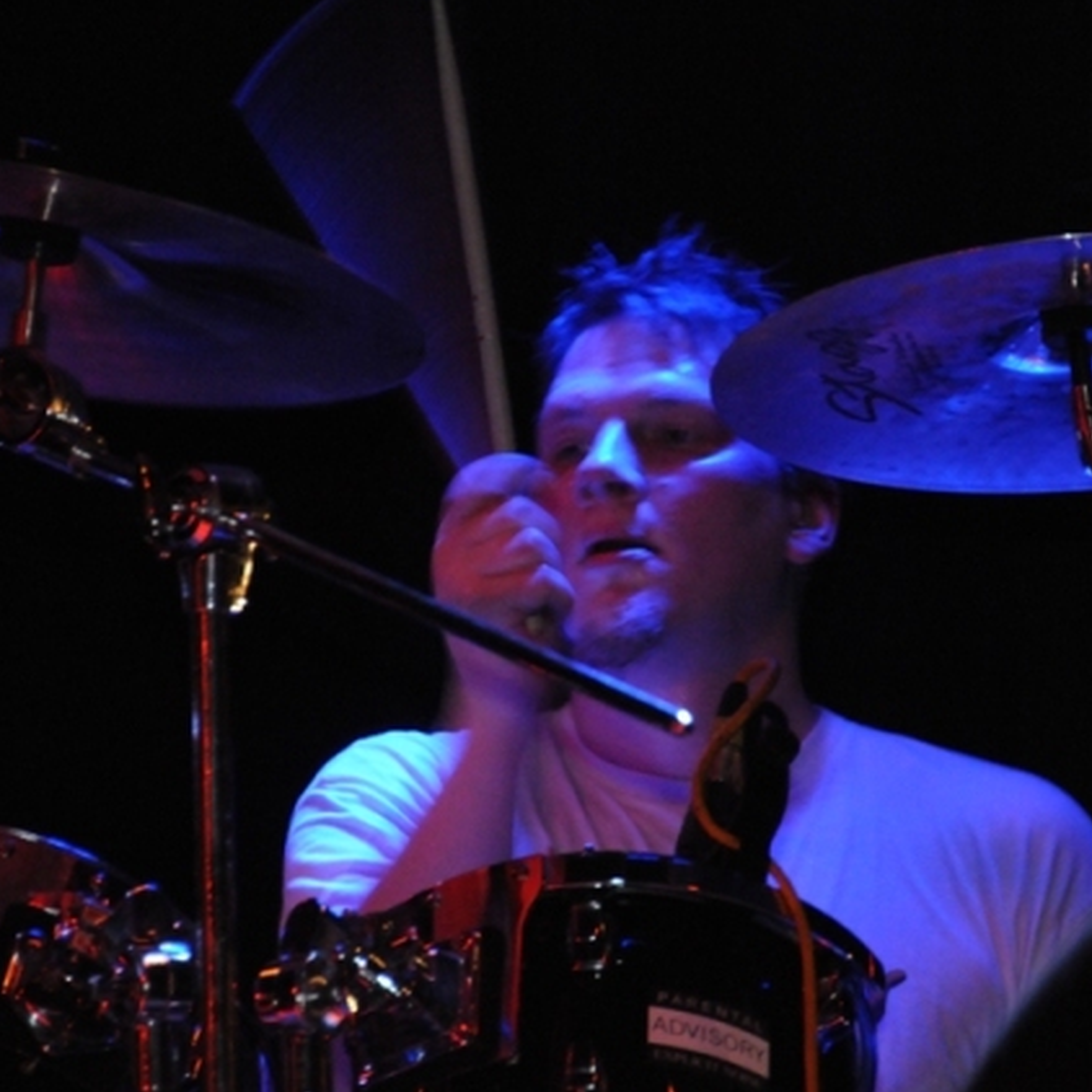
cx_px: 657
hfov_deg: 4.5
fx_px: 13776
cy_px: 545
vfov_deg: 4.5
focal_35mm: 386
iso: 3200
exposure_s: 1/30
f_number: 5.6
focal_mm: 200
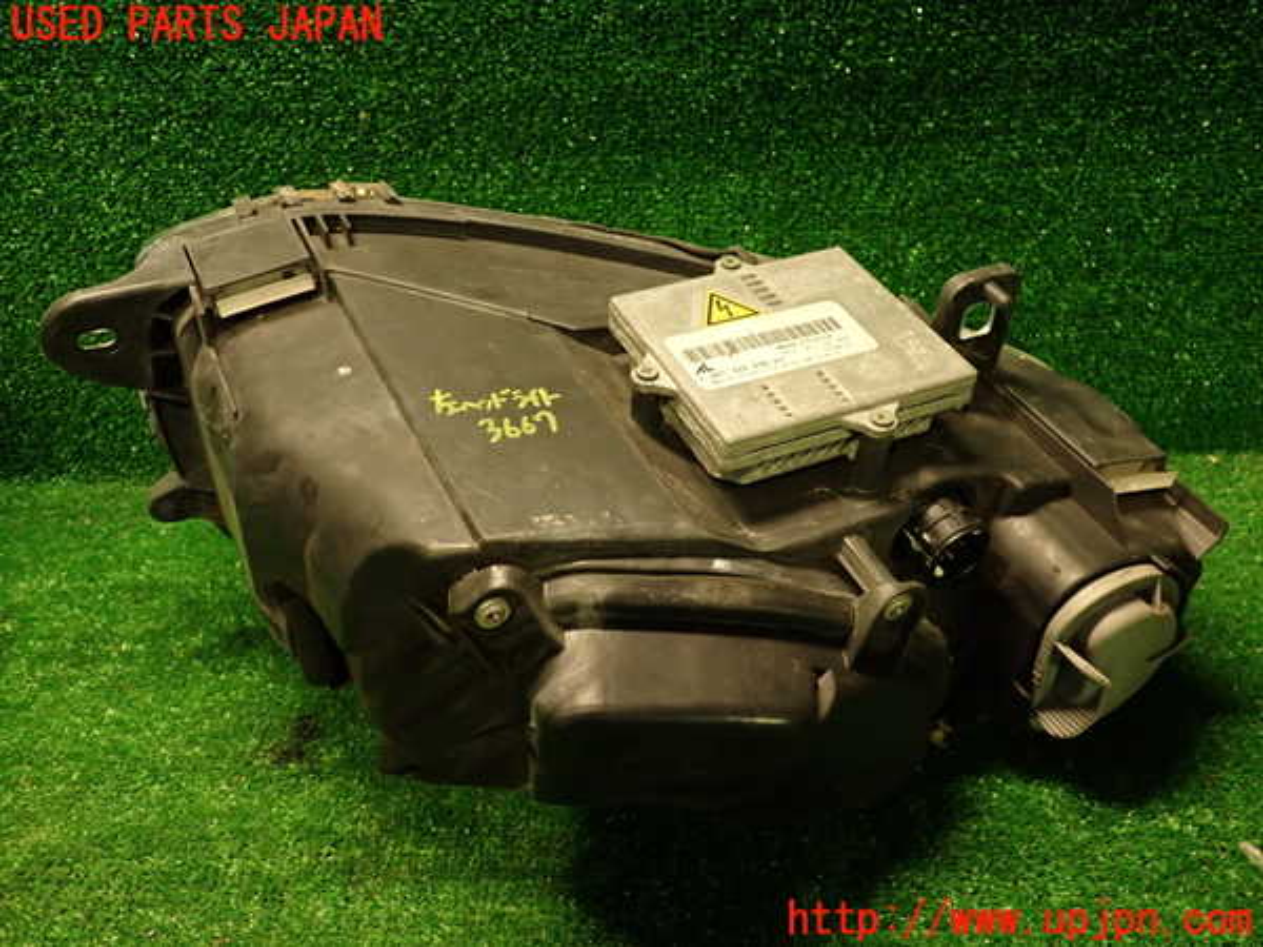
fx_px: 1168
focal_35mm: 32
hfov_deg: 56.8
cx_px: 632
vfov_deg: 44.2
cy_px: 474
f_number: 2.4
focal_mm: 5.79
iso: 500
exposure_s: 1/30
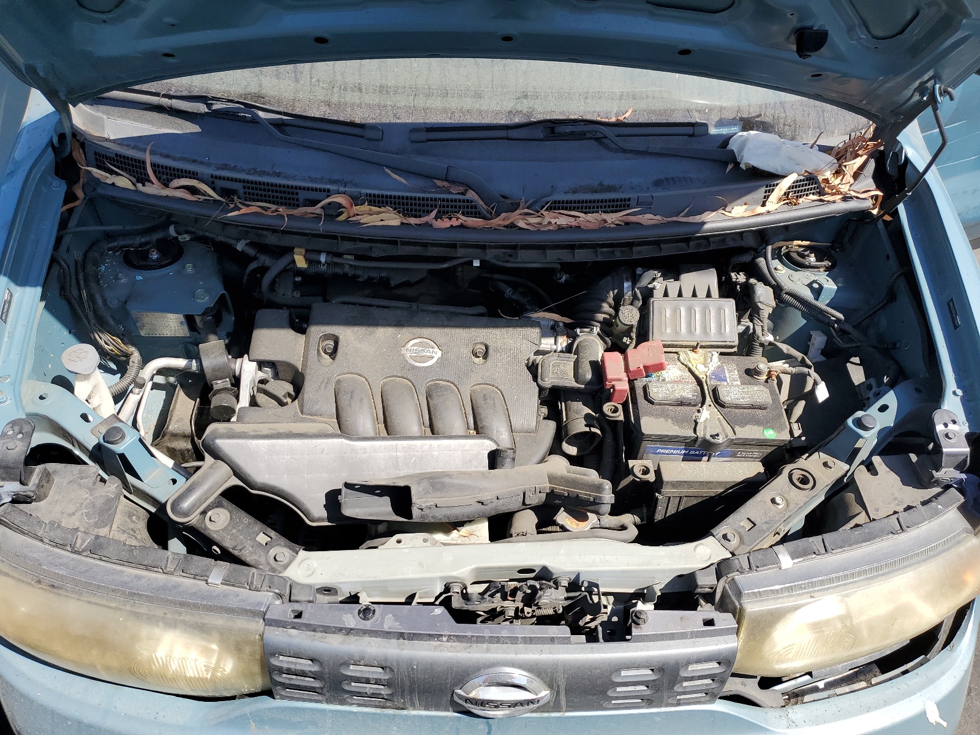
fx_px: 736
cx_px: 490
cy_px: 368
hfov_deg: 67.3
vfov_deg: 53.1
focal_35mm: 26
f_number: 1.5
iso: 50
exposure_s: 1/1667
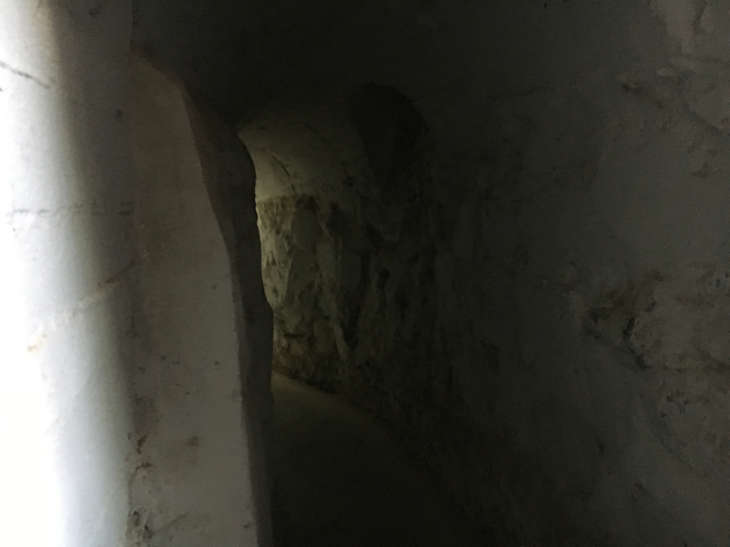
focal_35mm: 29
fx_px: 612
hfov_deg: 61.7
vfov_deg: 48.2
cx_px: 365
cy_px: 274
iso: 640
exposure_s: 1/17
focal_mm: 4.15
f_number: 2.2
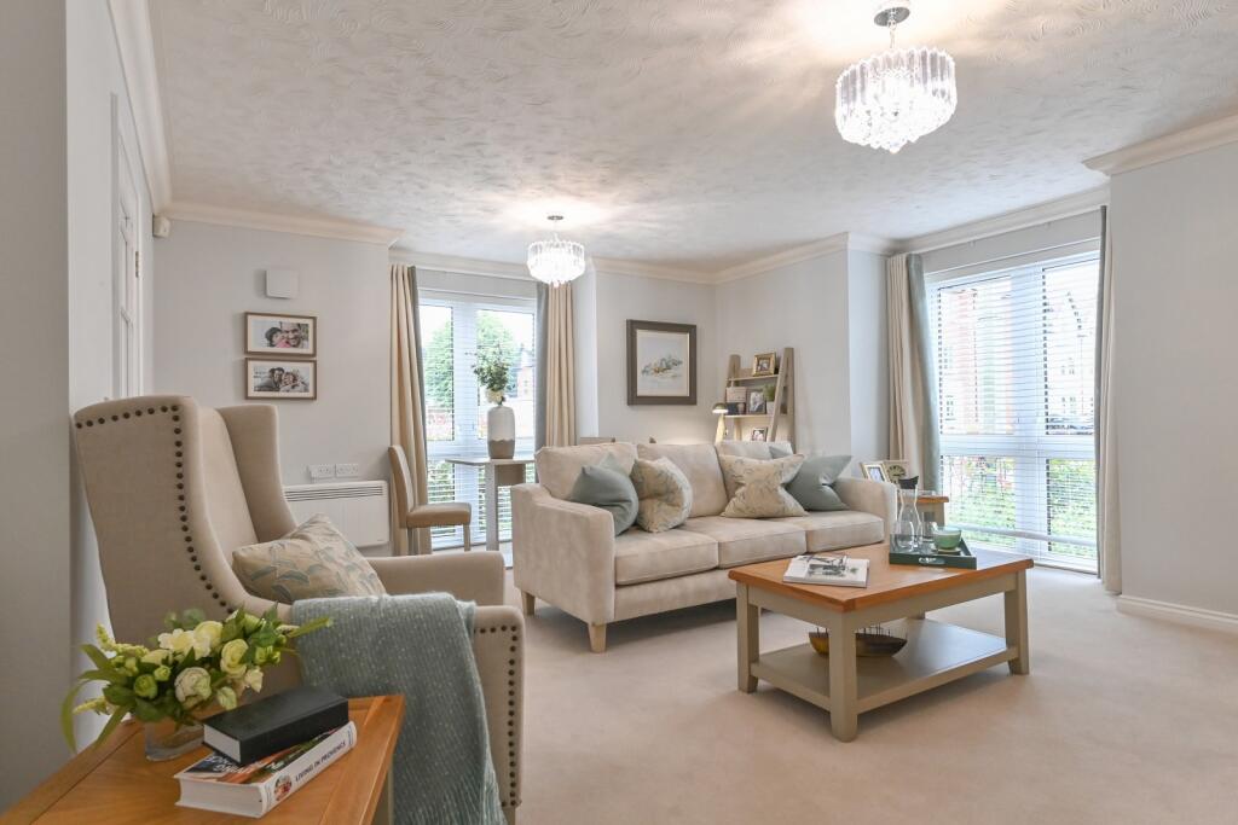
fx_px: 688
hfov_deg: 84.0
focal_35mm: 20
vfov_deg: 61.9
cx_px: 619
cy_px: 412
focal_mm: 20
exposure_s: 1/60
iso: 5000
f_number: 13
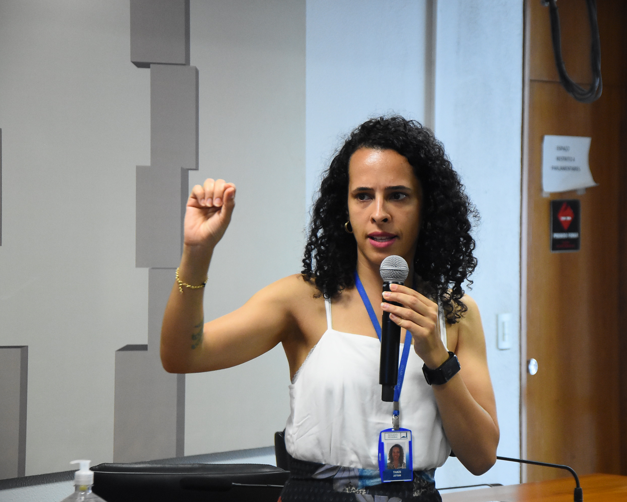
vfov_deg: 12.1
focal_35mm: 128
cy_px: 249
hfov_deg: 15.1
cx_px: 378
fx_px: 2368
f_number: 5.6
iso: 4000
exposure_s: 1/160
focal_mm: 75
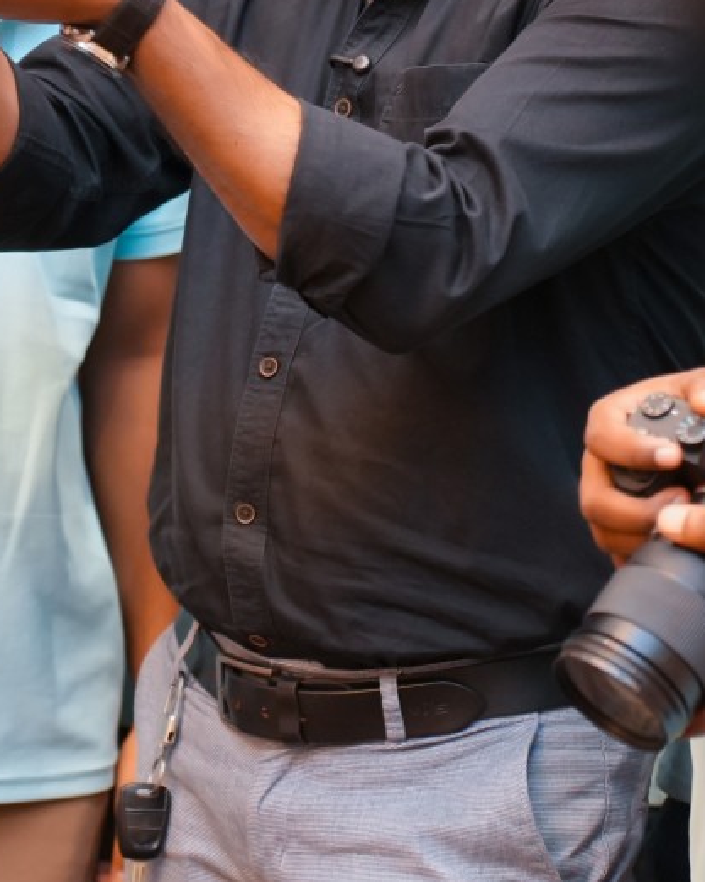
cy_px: 171
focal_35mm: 172
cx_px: 318
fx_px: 4490
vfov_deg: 11.2
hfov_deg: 9.0
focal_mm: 59
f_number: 2.8
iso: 2500
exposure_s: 1/160
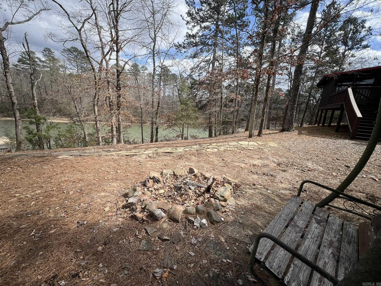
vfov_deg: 89.9
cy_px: 143
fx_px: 143
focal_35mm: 13
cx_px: 190
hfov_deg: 106.2
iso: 32
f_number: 1.8
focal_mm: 1.57
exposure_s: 1/779
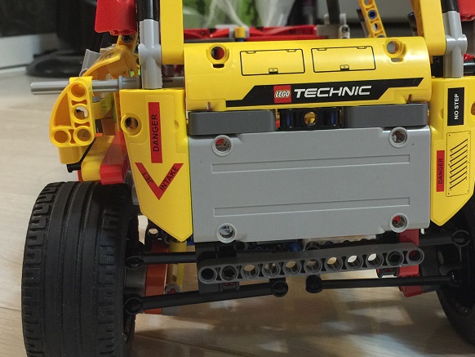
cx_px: 281
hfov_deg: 37.4
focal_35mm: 51
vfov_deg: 28.6
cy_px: 189
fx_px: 700
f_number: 2.2
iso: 100
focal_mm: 4.15
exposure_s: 1/4
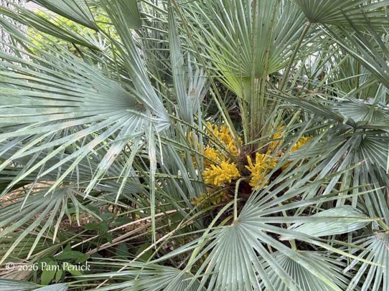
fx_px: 539
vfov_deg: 30.2
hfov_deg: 39.7
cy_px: 146
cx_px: 194
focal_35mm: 48
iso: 80
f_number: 1.78
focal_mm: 6.76
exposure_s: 1/382
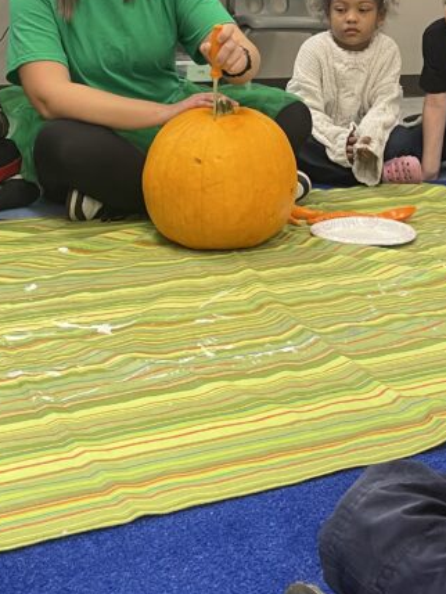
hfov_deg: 23.6
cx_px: 289
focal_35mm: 62
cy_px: 114
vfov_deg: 30.4
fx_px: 1065
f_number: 1.6
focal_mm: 4.2
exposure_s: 1/60
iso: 200
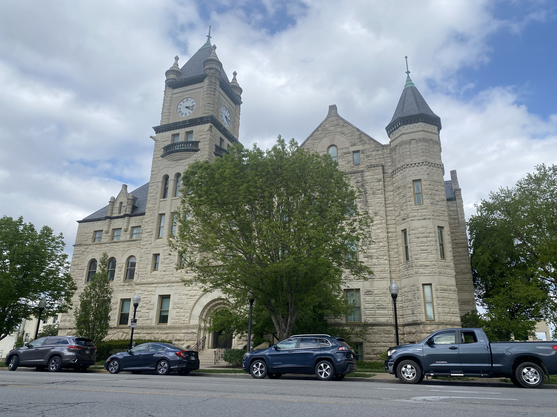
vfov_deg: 53.1
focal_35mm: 26
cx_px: 278
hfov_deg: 67.3
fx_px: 418
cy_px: 208
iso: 32
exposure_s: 1/3401
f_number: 1.8
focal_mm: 4.25
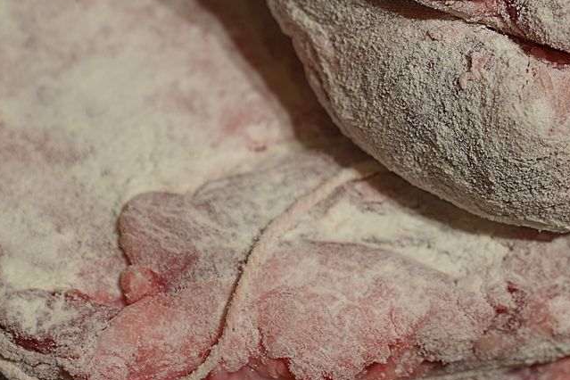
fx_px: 5050
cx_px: 709
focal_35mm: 319
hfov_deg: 6.4
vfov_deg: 4.3
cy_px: -43
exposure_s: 1/40
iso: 80
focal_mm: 85
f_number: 2.8
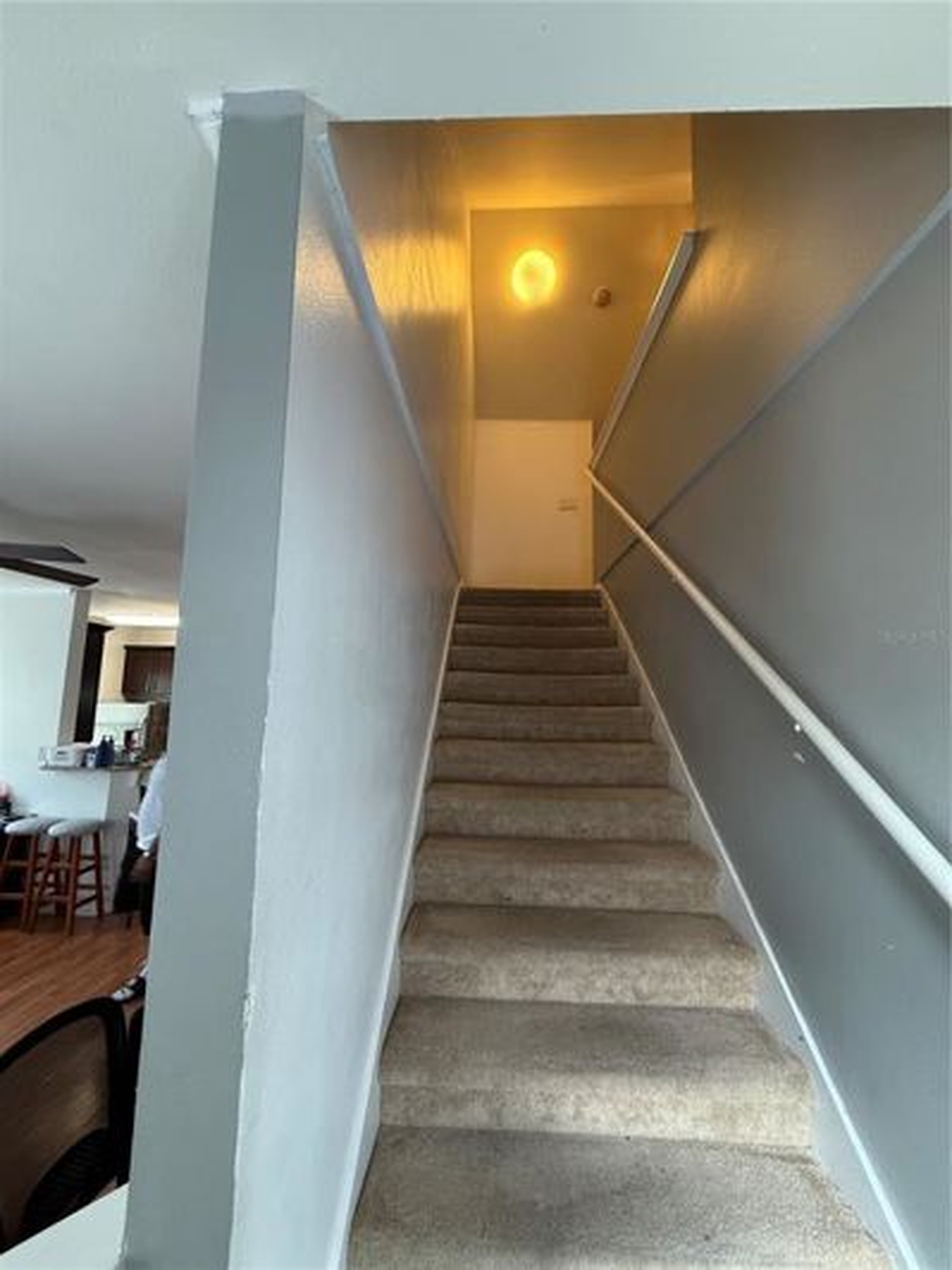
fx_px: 513
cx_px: 476
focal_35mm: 14
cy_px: 635
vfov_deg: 102.1
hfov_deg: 85.7
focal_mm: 2.22
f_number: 2.2
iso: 320
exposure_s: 1/60
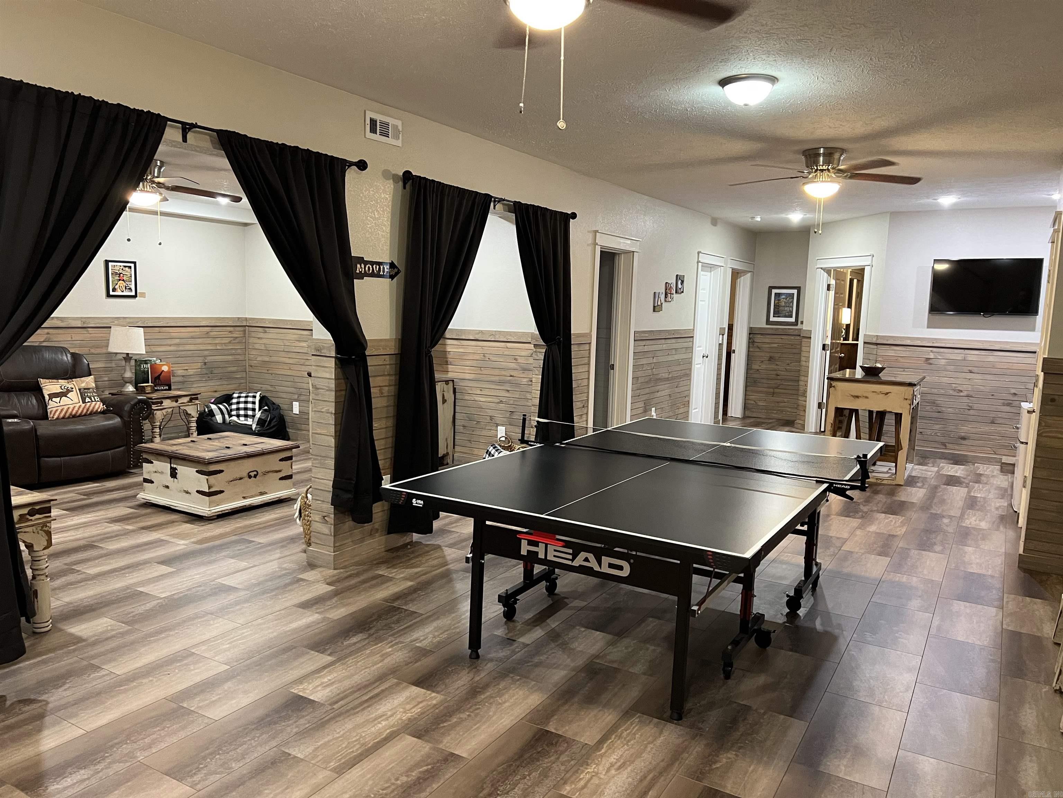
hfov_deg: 67.3
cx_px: 532
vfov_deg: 53.1
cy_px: 399
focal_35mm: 26
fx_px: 798
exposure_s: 1/60
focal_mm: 5.7
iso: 400
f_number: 1.5
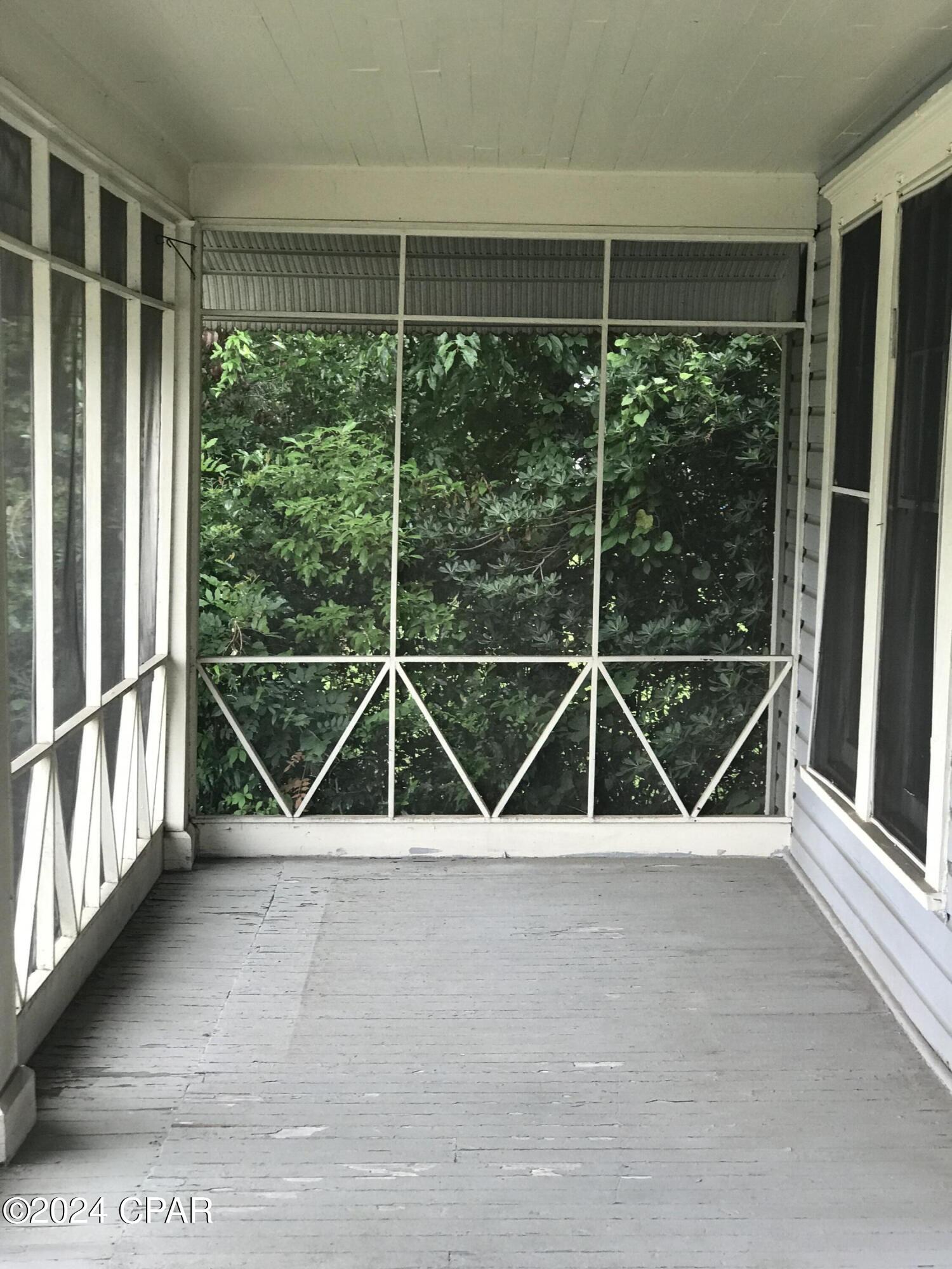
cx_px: 476
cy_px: 634
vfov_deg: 33.8
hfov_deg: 25.7
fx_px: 2090
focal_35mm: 57
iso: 40
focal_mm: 6.6
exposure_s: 1/60
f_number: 2.8
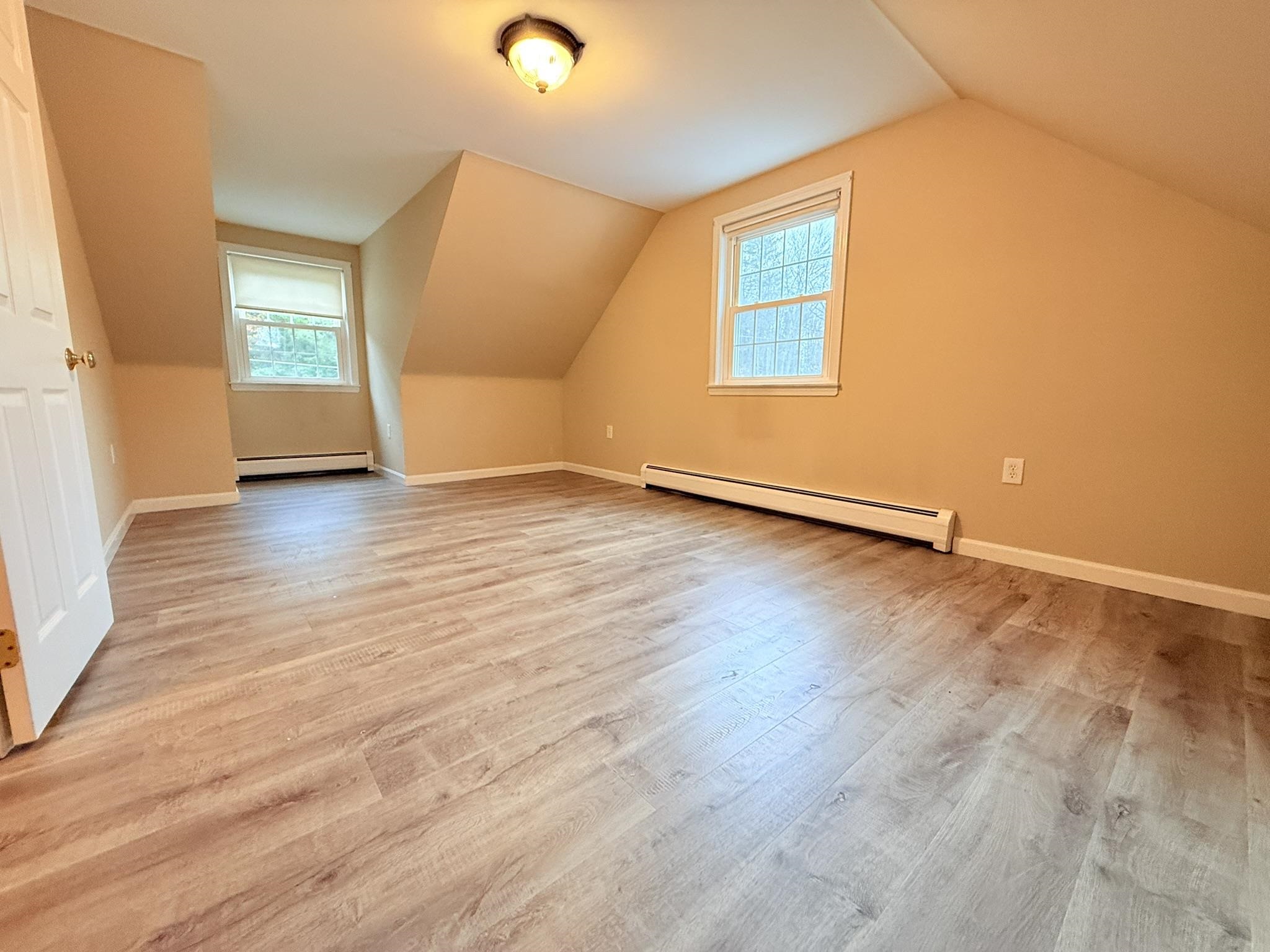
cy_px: 476
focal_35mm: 14
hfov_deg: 102.1
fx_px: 514
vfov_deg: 85.7
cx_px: 635
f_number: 2.2
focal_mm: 2.22
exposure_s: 1/60
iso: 400
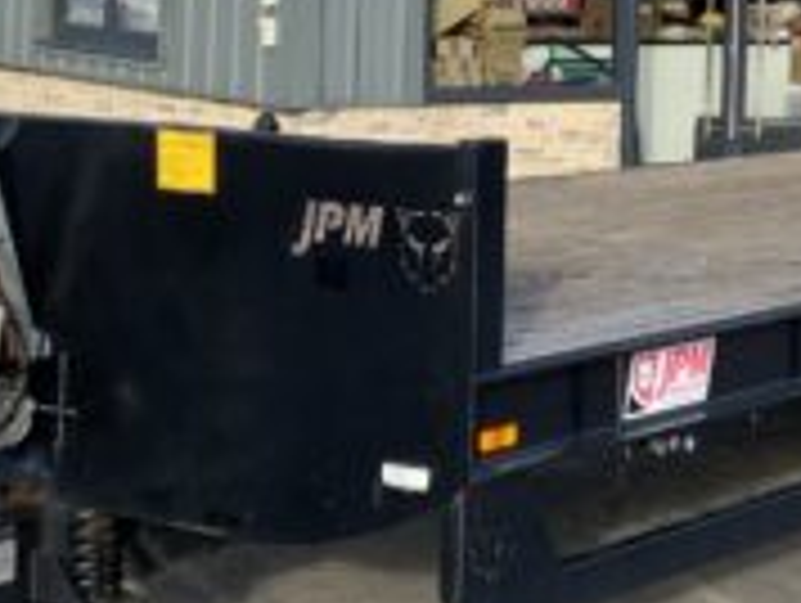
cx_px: 634
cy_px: -63
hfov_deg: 18.7
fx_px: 2410
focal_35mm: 104
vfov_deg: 14.0
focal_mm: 3
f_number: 1.8
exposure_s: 1/770
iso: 16
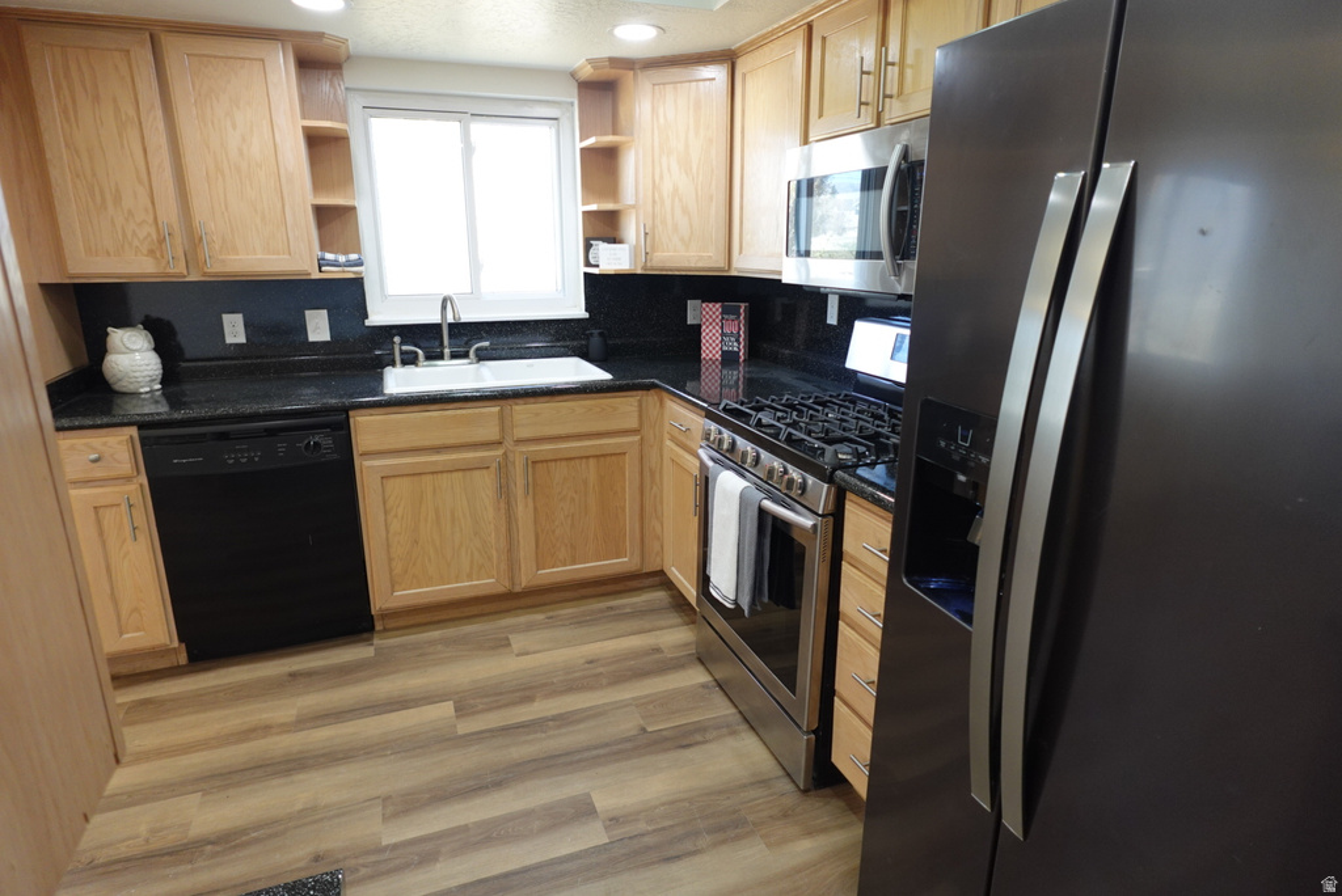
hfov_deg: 83.9
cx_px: 671
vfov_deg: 62.0
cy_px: 448
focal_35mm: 20
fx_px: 746
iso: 250
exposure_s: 1/80
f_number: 2
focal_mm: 7.6
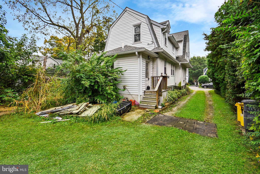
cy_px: 87
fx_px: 108
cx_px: 130
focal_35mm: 15
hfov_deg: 100.4
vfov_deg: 77.4
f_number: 5
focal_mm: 10
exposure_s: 1/100
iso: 100
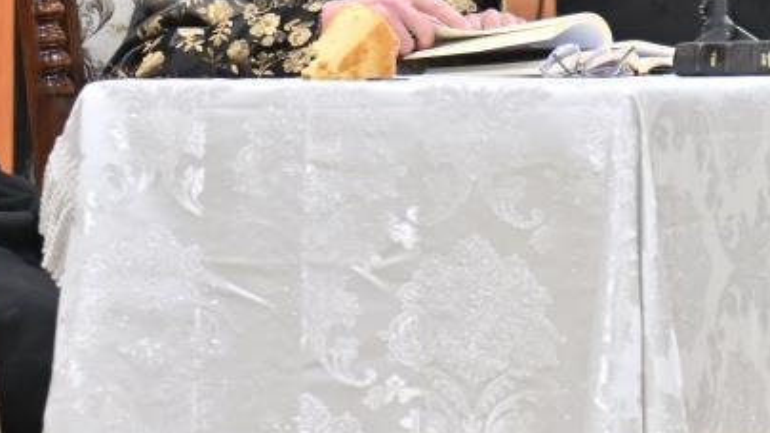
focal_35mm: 478
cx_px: 648
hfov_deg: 4.5
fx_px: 9757
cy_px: -179
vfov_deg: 2.5
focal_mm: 120
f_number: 4
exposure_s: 1/160
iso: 1000
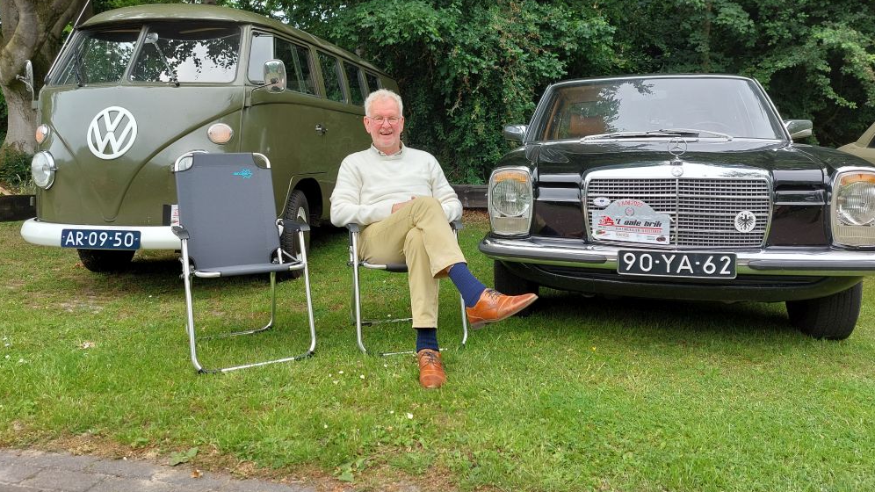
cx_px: 427
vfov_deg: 41.2
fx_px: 650
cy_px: 185
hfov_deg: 67.9
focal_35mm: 28
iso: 25
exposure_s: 1/312
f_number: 1.8
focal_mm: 5.23
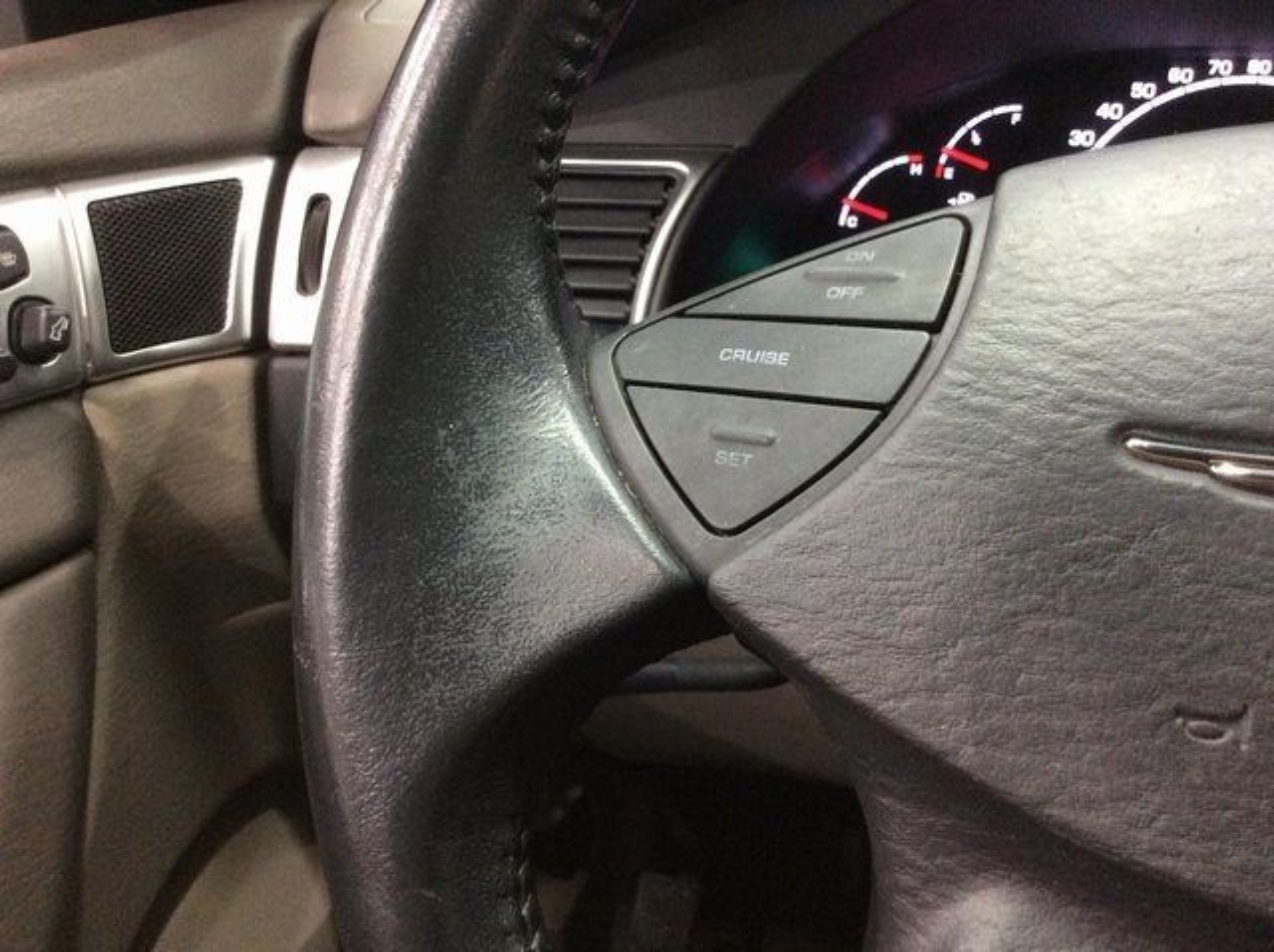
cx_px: 637
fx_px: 1176
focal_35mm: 32
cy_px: 476
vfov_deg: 44.1
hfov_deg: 56.9
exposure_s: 1/20
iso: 250
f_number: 2.4
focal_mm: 3.3
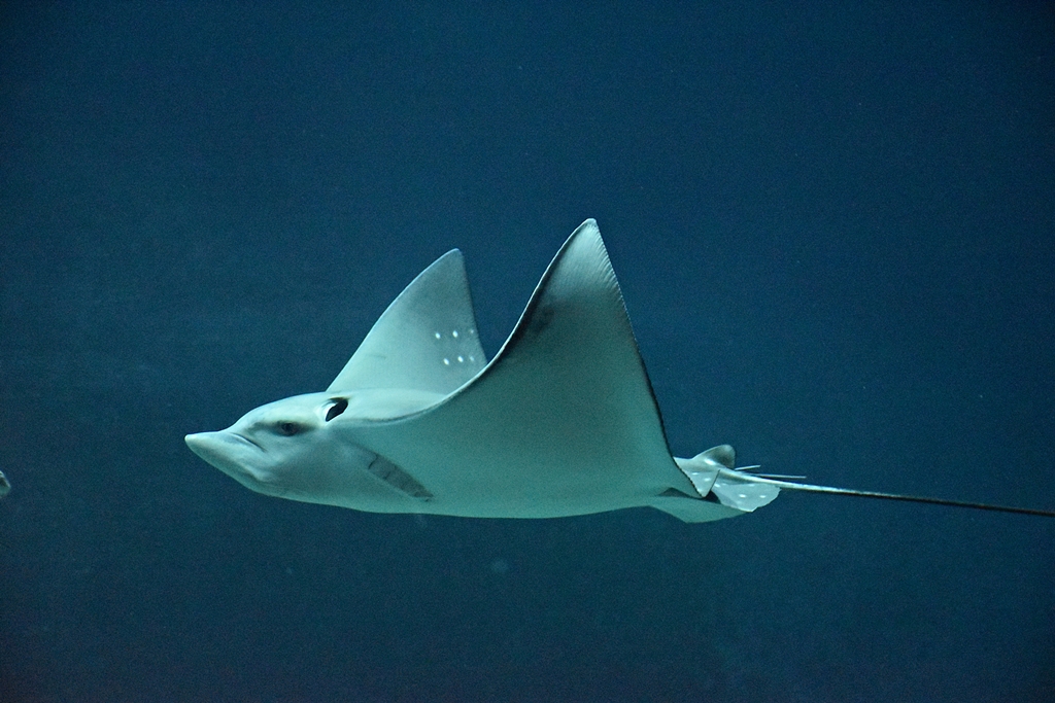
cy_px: 352
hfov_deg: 17.1
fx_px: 3517
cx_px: 528
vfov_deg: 11.4
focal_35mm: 120
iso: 11400
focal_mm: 80
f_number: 5.3
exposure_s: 1/125
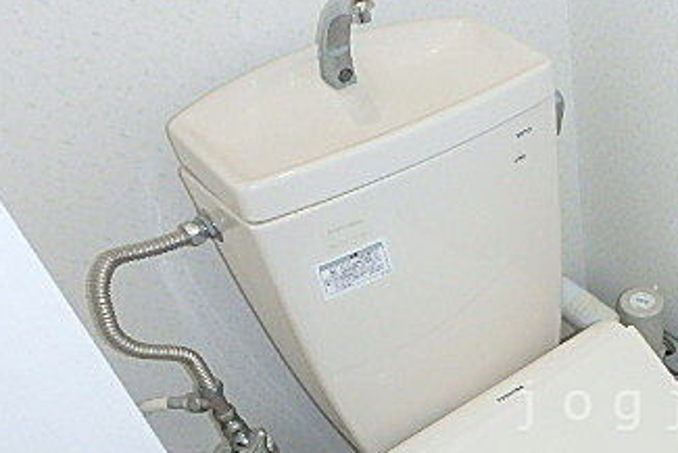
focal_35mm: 43
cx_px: 659
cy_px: 405
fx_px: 810
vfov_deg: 29.9
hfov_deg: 40.5
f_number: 3.5
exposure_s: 1/30
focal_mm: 3.7
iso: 400
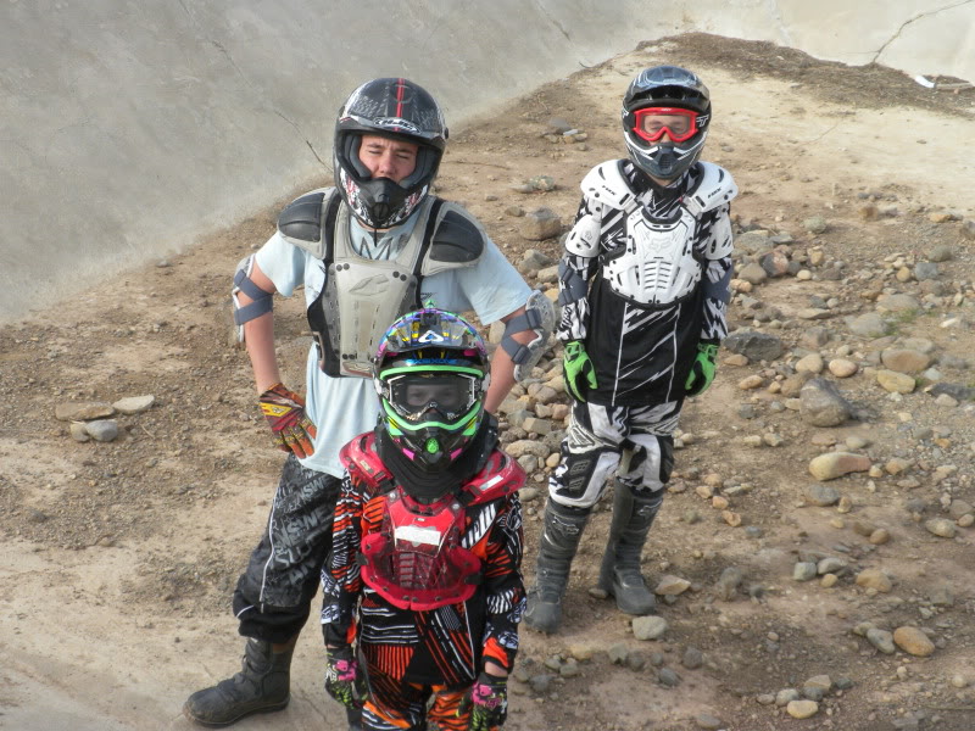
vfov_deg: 24.4
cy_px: 366
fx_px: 1690
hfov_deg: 32.2
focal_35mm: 60
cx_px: 488
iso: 137
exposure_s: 1/492
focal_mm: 10.7
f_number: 4.7
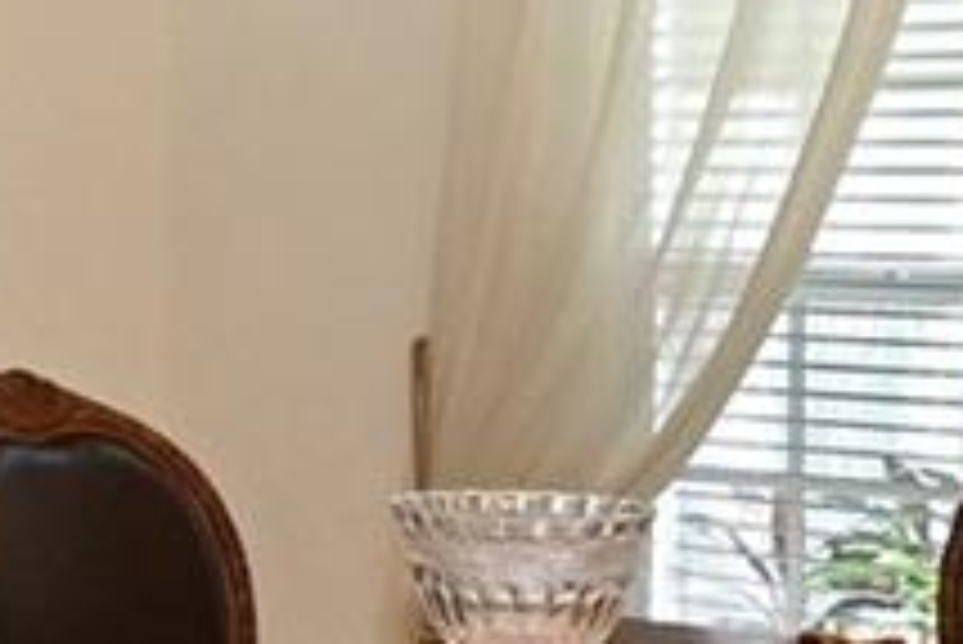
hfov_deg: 17.2
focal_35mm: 112
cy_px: 167
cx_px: -279
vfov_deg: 12.2
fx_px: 2998
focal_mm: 10
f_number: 8
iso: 800
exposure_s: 1/200
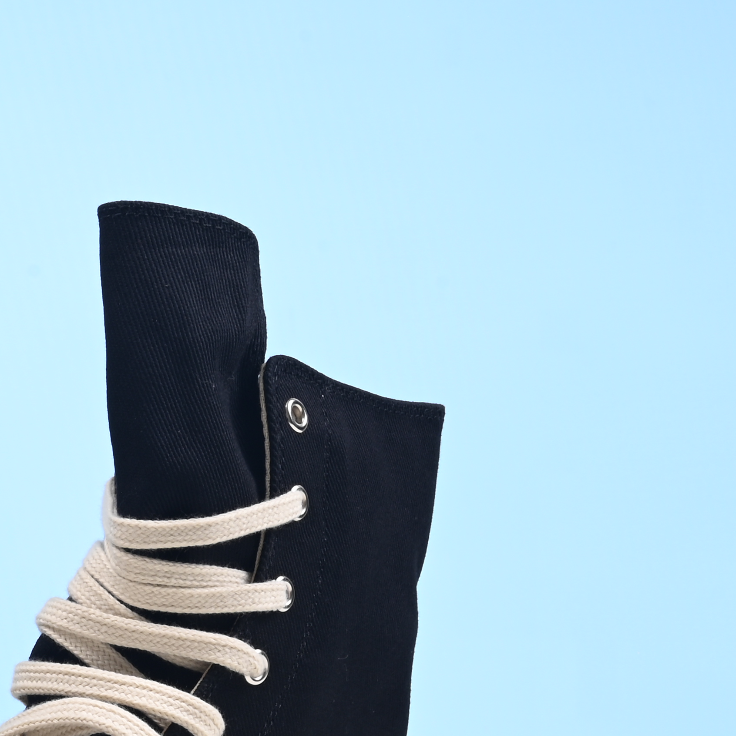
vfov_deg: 14.3
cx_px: -147
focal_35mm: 121
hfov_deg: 14.0
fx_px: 2911
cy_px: 679
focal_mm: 40
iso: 100
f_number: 16
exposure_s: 1/2
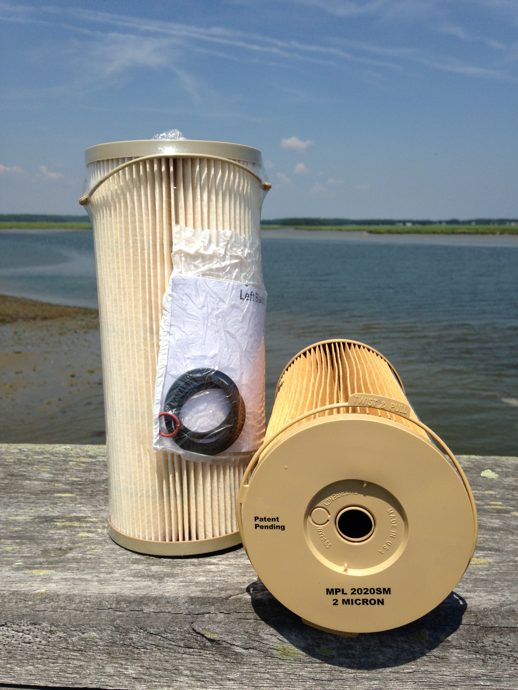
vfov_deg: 55.4
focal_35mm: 33
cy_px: 345
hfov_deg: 42.9
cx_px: 259
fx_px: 658
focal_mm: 4.13
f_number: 2.4
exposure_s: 1/2584
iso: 50
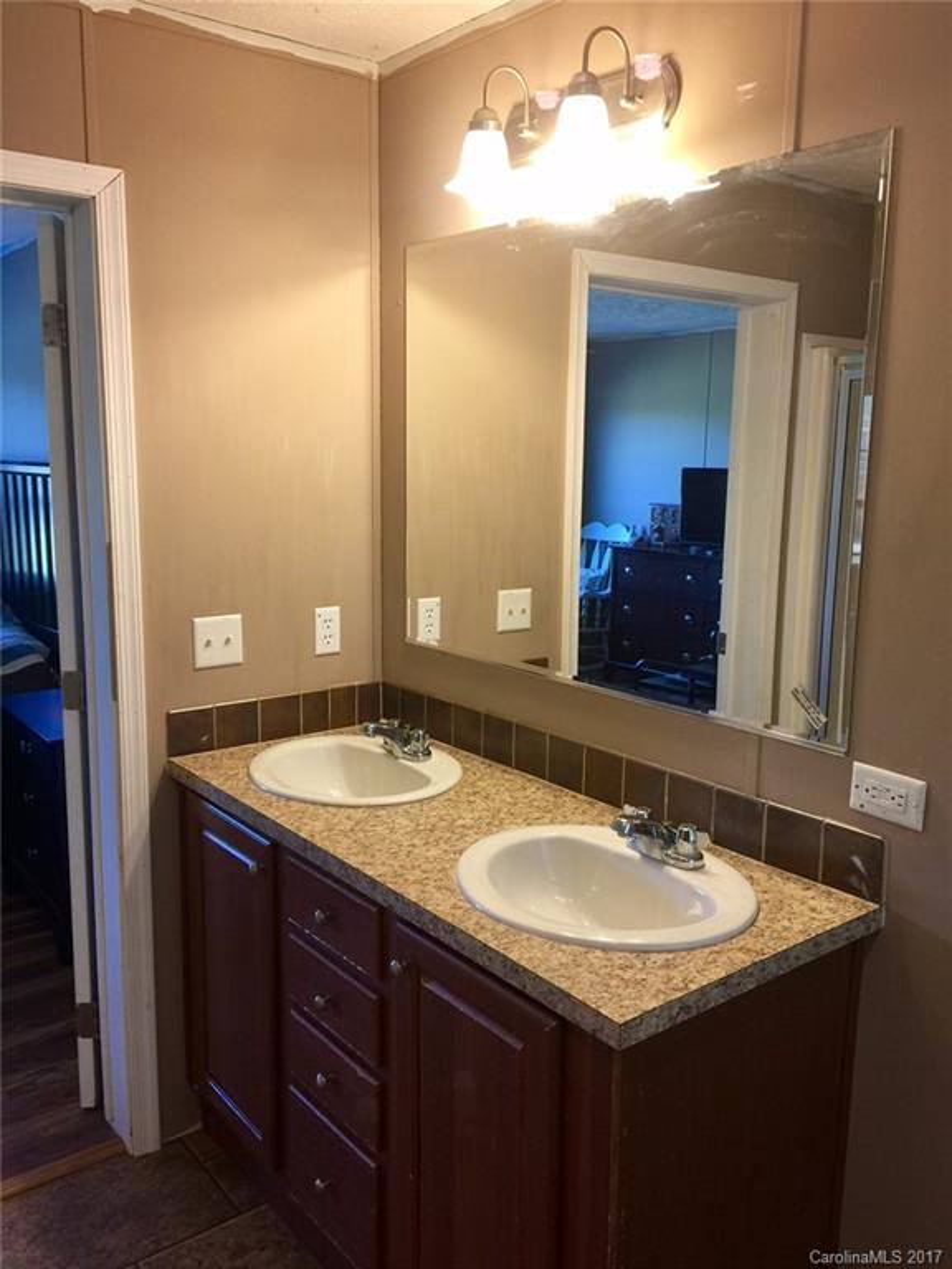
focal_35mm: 29
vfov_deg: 61.7
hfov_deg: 48.2
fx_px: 1063
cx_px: 476
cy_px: 634
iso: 32
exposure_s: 1/15
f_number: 2.2
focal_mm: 4.15
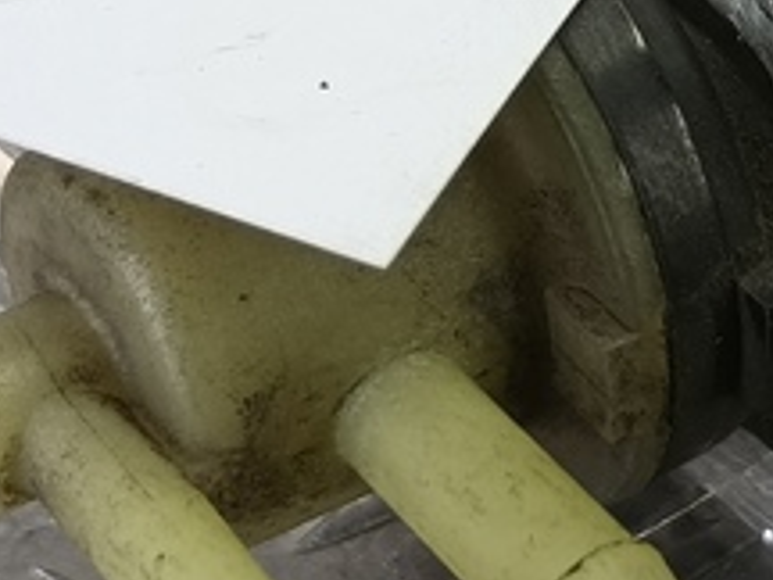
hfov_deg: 17.5
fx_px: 2434
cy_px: 14
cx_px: 837
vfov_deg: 13.4
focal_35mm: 109
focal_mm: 4.11
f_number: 1.6
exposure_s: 1/50
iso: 116
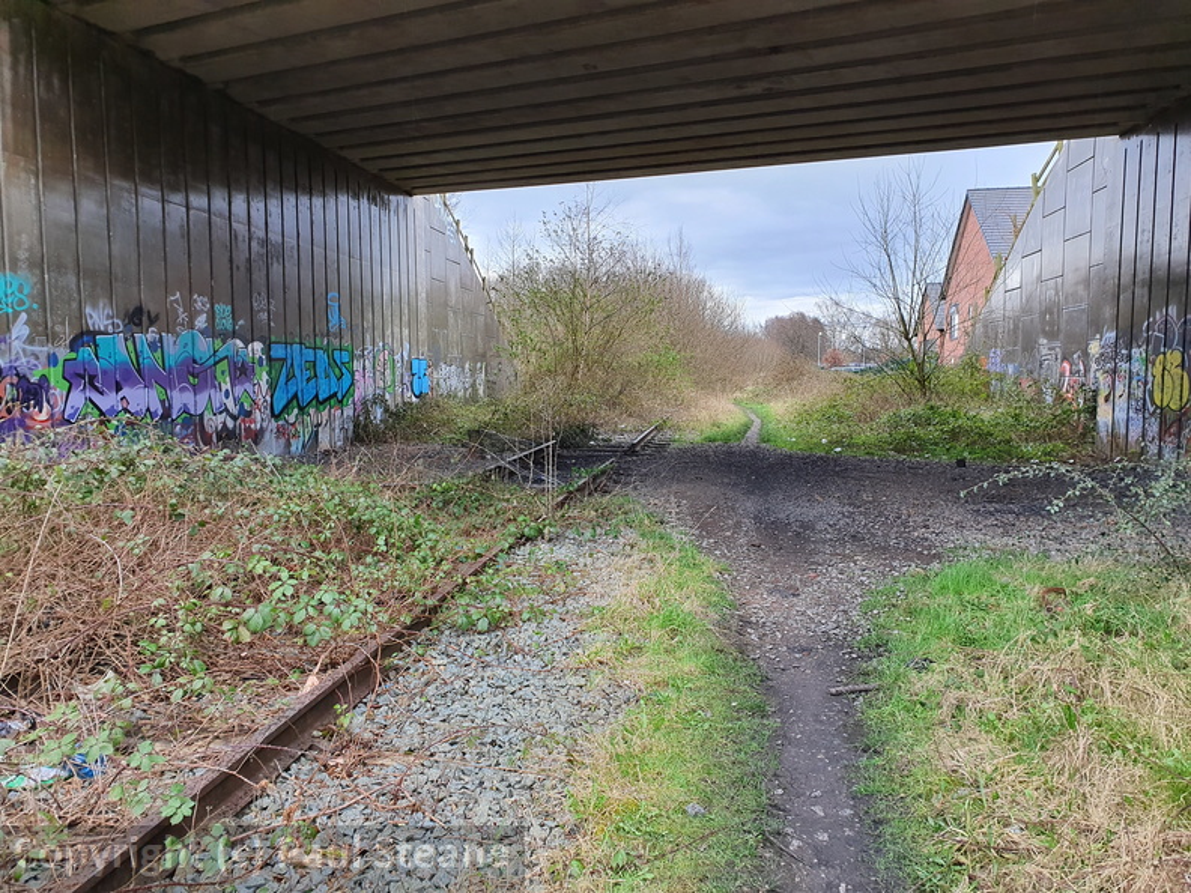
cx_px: 596
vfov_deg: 53.1
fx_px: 895
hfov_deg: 67.3
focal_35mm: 26
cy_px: 446
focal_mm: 4.32
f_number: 2.4
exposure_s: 1/120
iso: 80
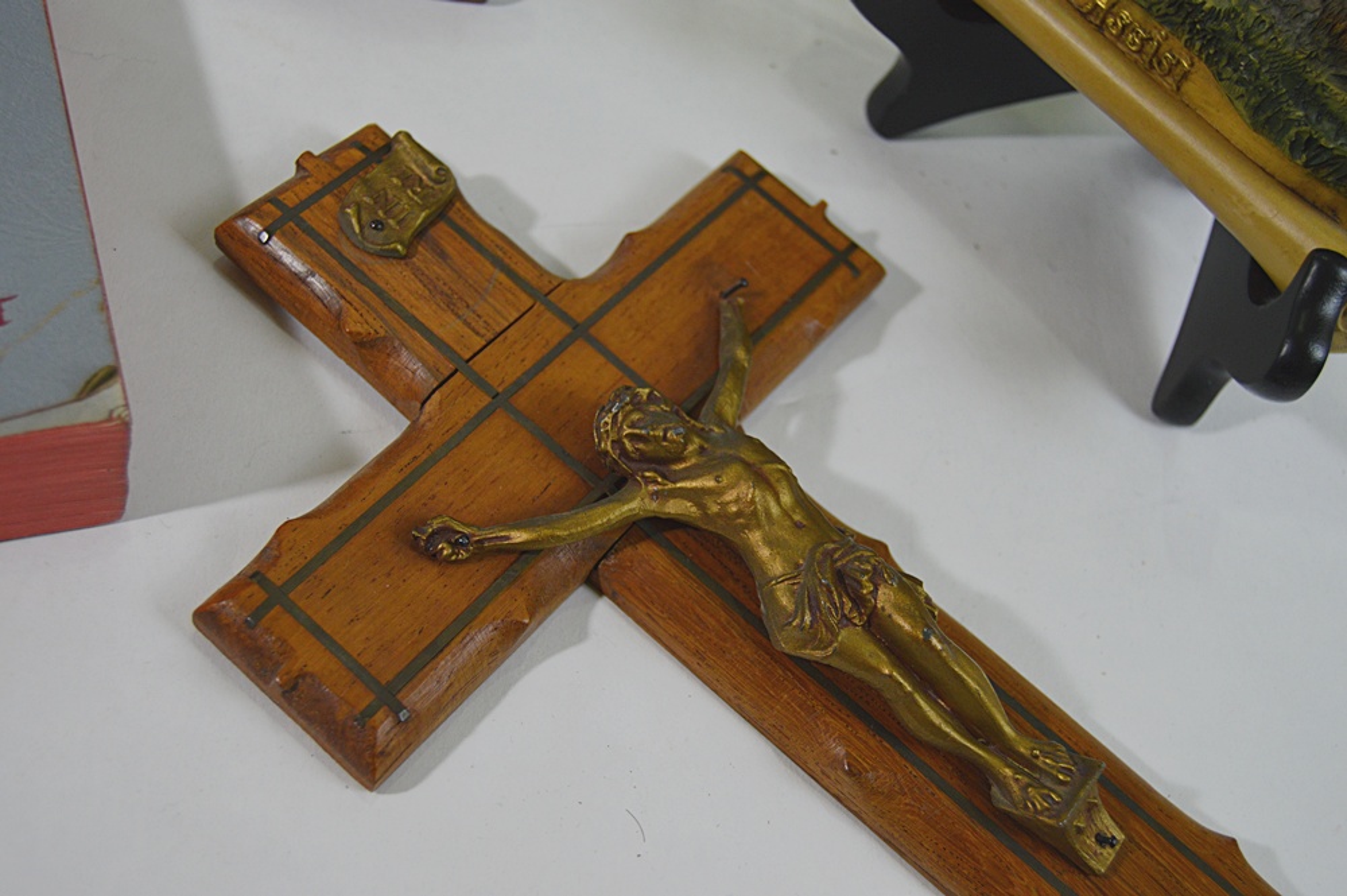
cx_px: 674
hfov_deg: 46.4
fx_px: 1570
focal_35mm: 42
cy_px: 448
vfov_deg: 31.8
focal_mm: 28
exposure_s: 1/60
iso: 500
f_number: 4
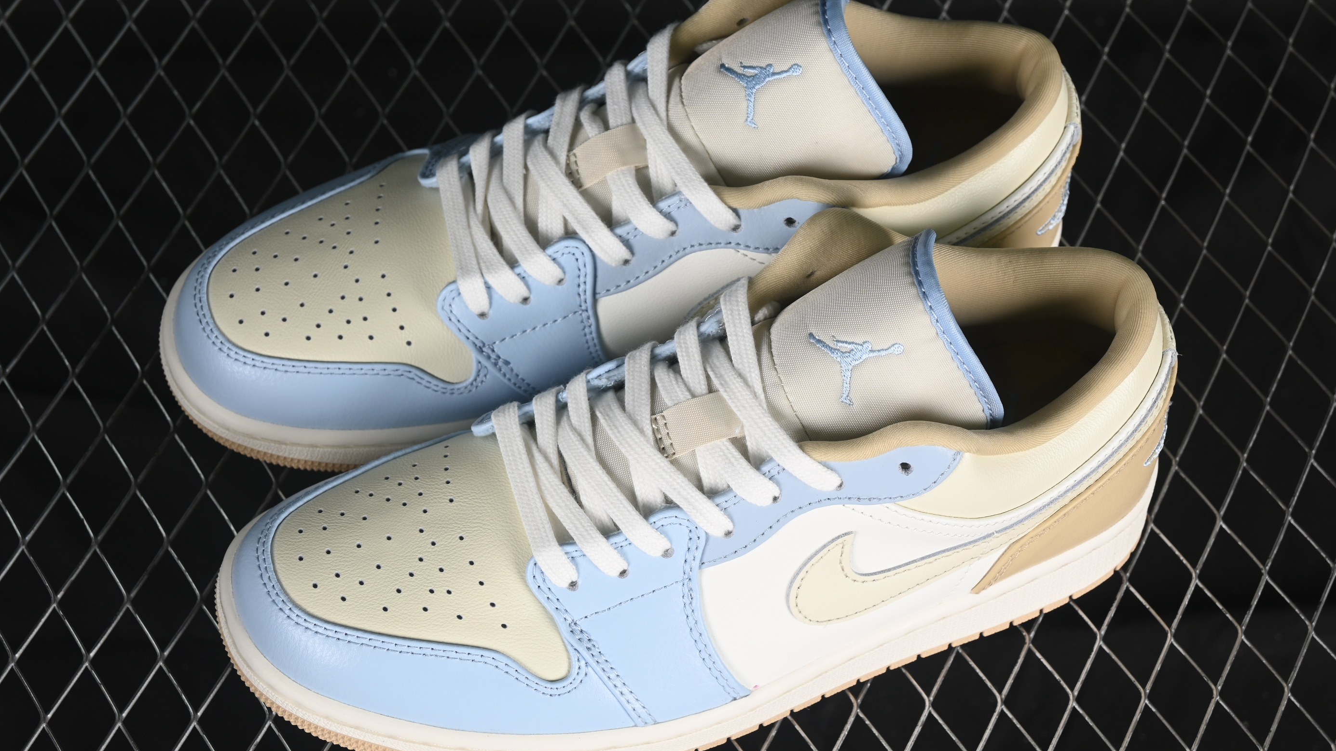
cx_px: 671
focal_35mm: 79
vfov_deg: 15.3
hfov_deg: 26.9
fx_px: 2798
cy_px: 378
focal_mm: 50
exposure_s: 1/80
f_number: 7.1
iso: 160
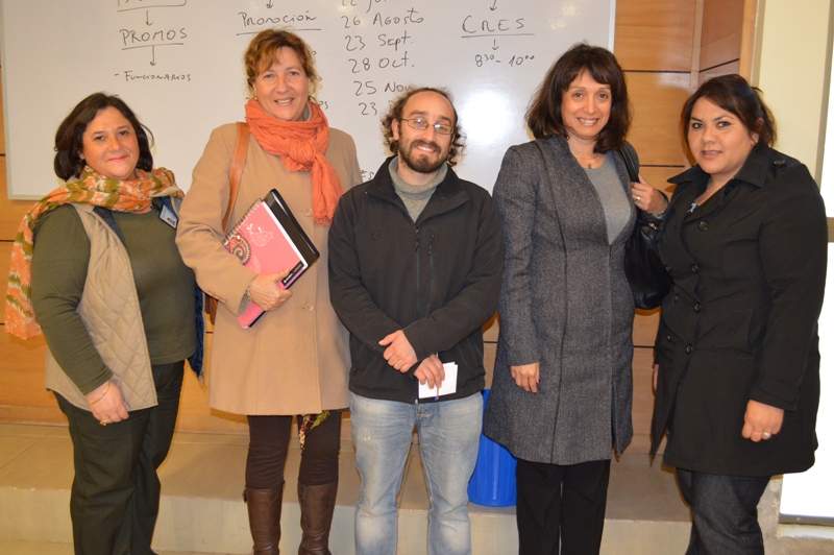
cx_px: 417
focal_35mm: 36
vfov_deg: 36.8
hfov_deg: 53.2
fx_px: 833
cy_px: 278
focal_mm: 24
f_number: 4
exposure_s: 1/60
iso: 1400
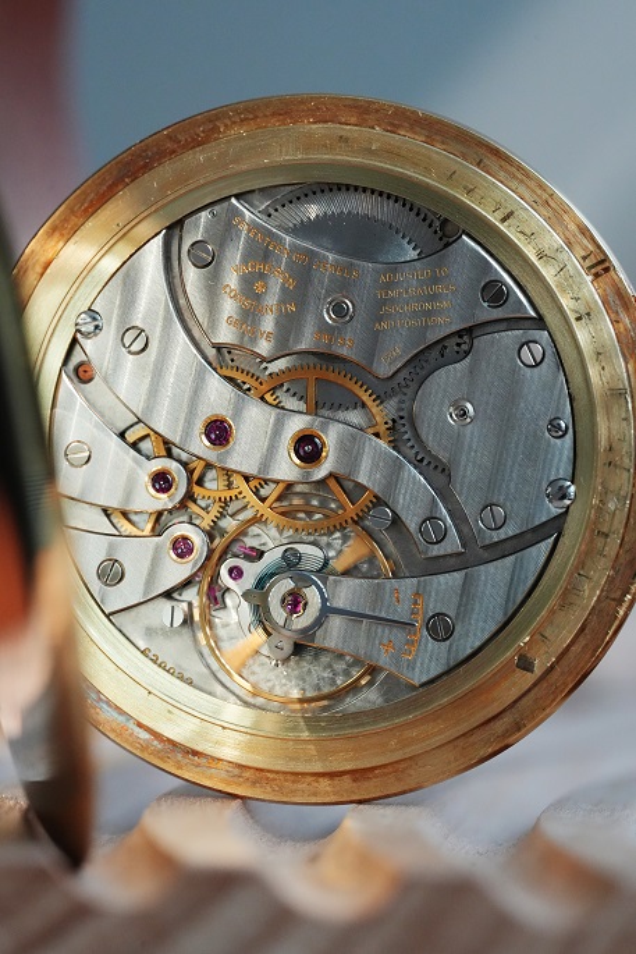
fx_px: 2781
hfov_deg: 13.0
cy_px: 477
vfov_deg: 19.5
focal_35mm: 105
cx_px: 318
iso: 5000
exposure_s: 1/250
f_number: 8
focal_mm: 105
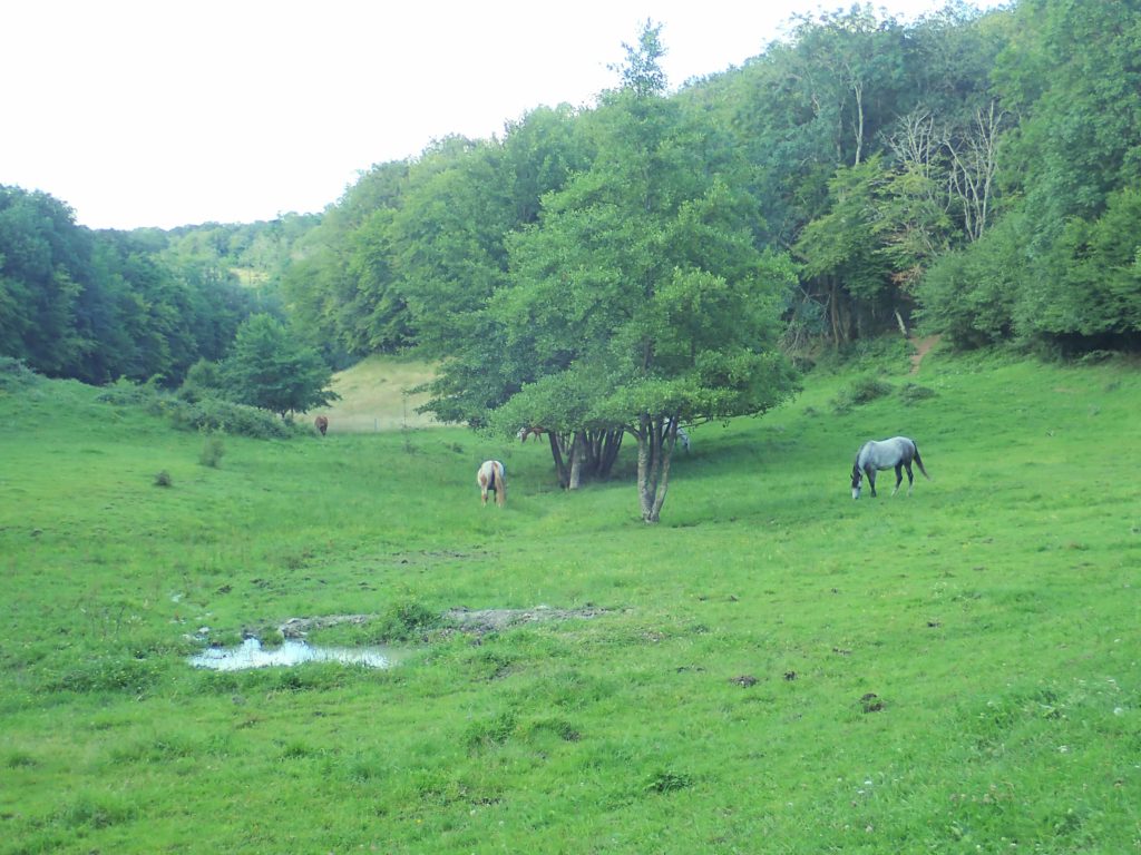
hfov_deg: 33.8
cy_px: 428
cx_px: 570
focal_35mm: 57
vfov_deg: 25.7
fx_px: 1879
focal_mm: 10.29
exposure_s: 1/60
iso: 200
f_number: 3.5
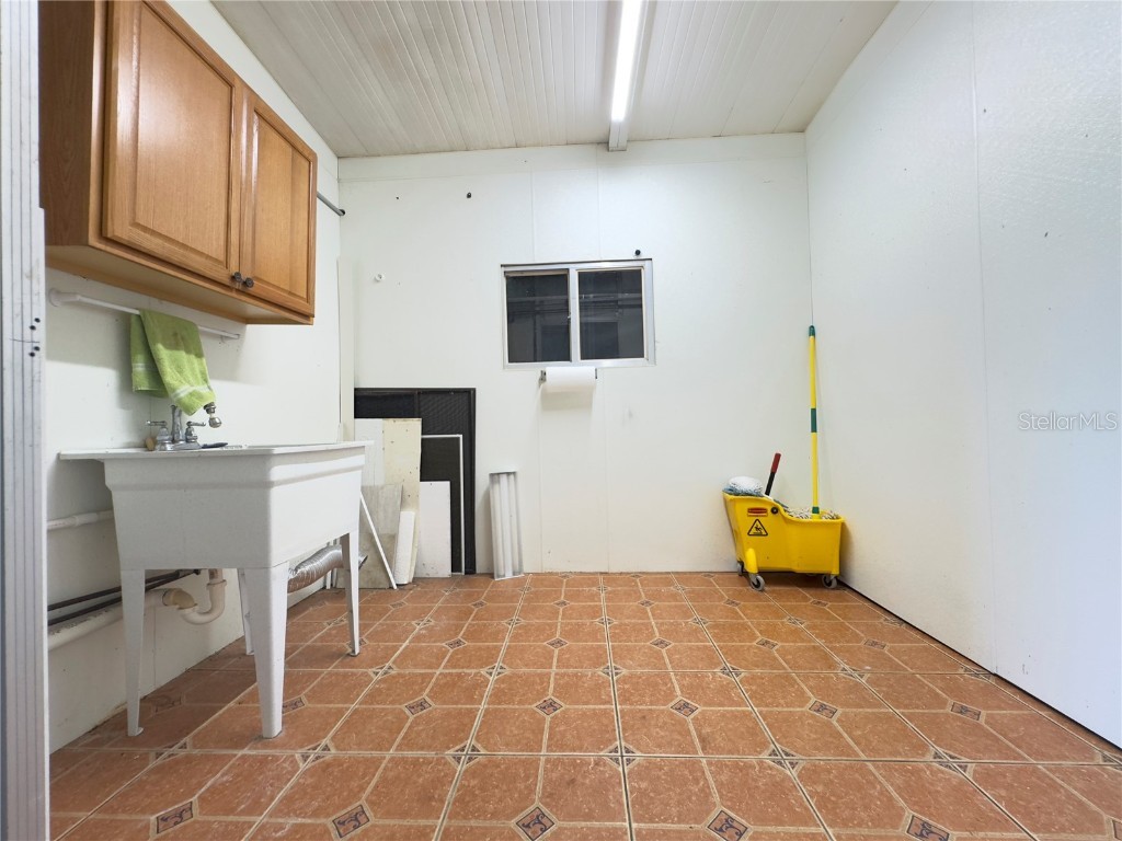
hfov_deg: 102.1
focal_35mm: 14
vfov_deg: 85.7
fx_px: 454
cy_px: 420
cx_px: 561
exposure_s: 1/60
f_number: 2.2
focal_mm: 2.22
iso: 250
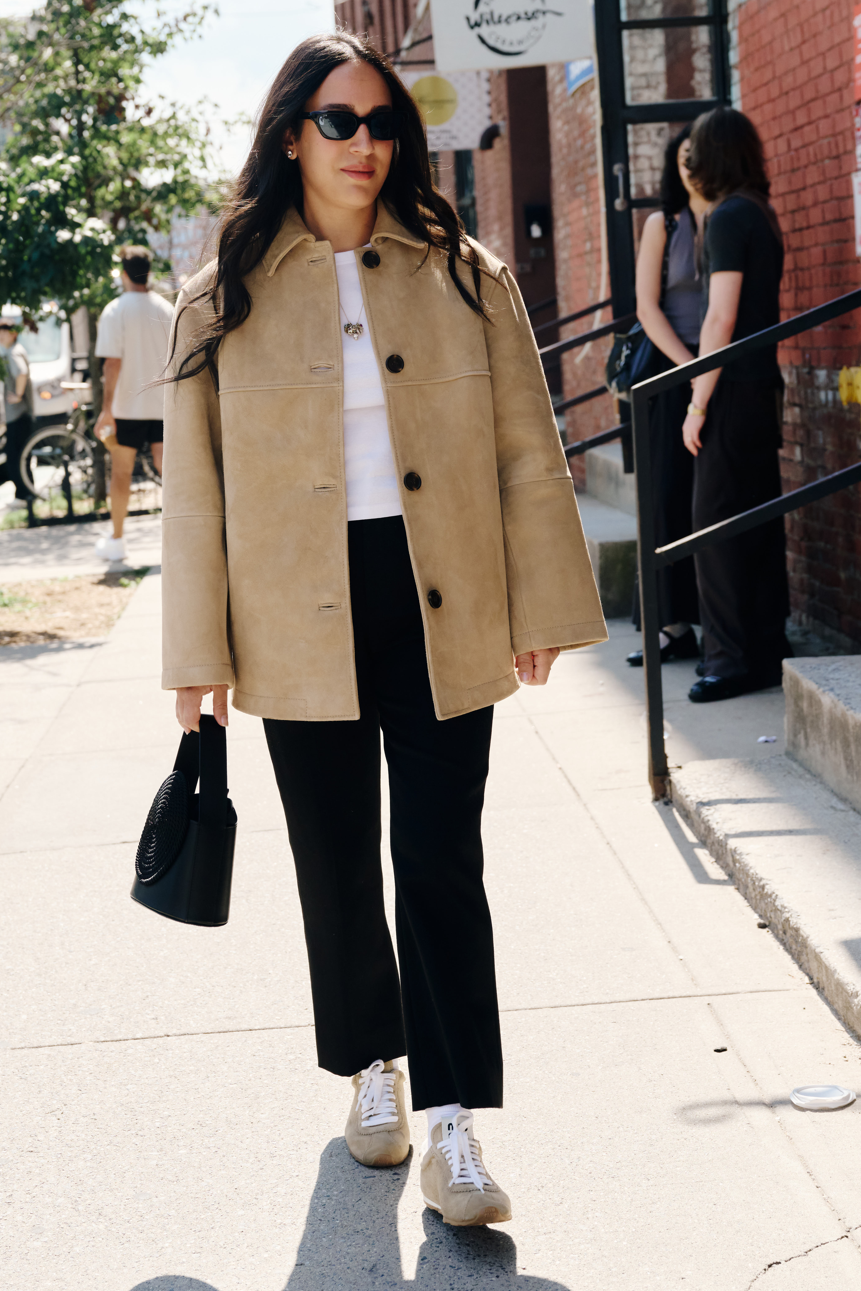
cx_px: 363
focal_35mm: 59
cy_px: 504
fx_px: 2116
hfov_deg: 23.0
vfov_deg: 33.8
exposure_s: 1/2500
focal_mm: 44
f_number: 5
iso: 500
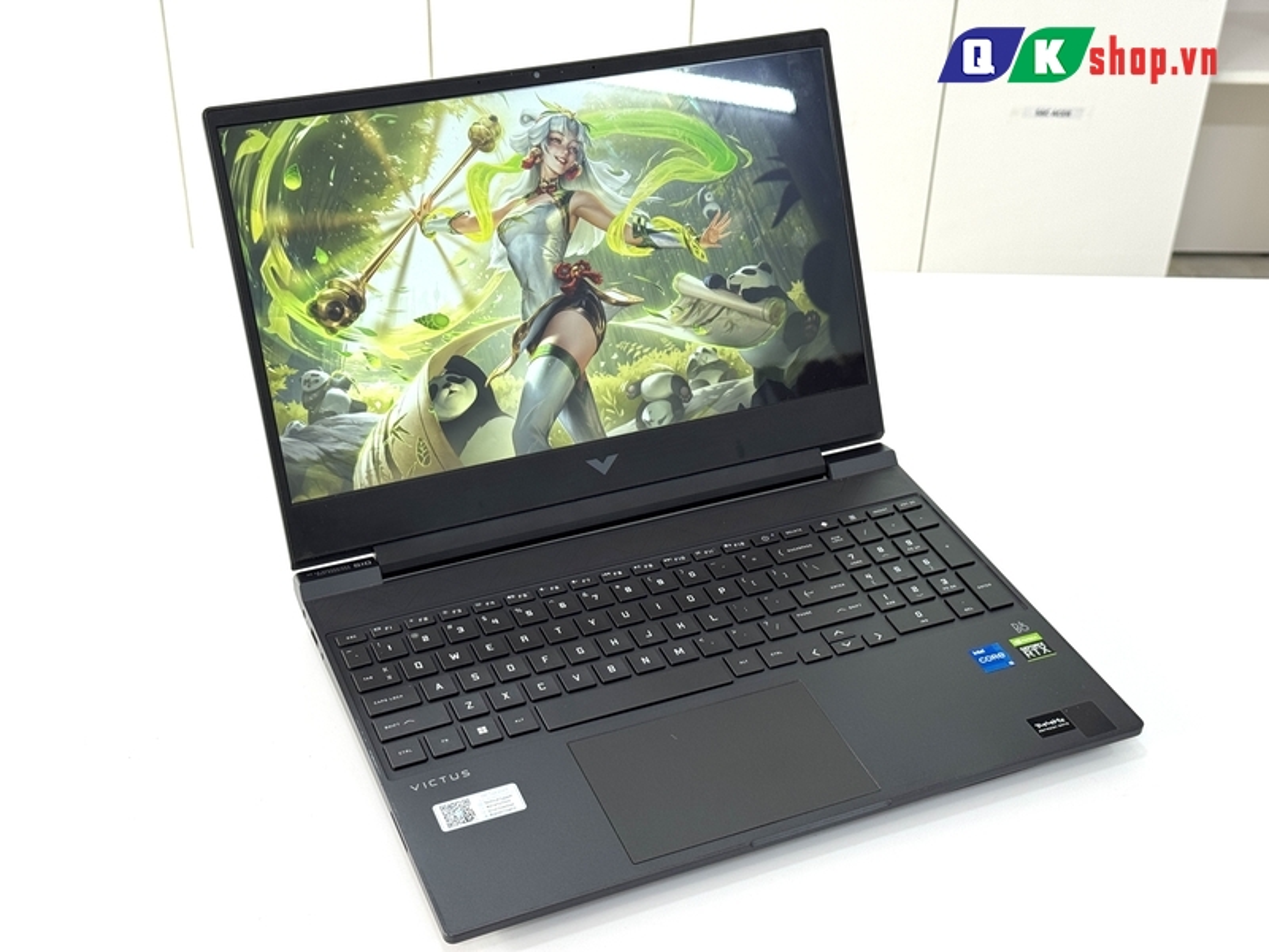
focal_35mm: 48
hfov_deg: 39.7
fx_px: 1760
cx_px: 634
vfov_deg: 30.3
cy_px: 476
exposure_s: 1/121
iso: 50
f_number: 1.78
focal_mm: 6.76
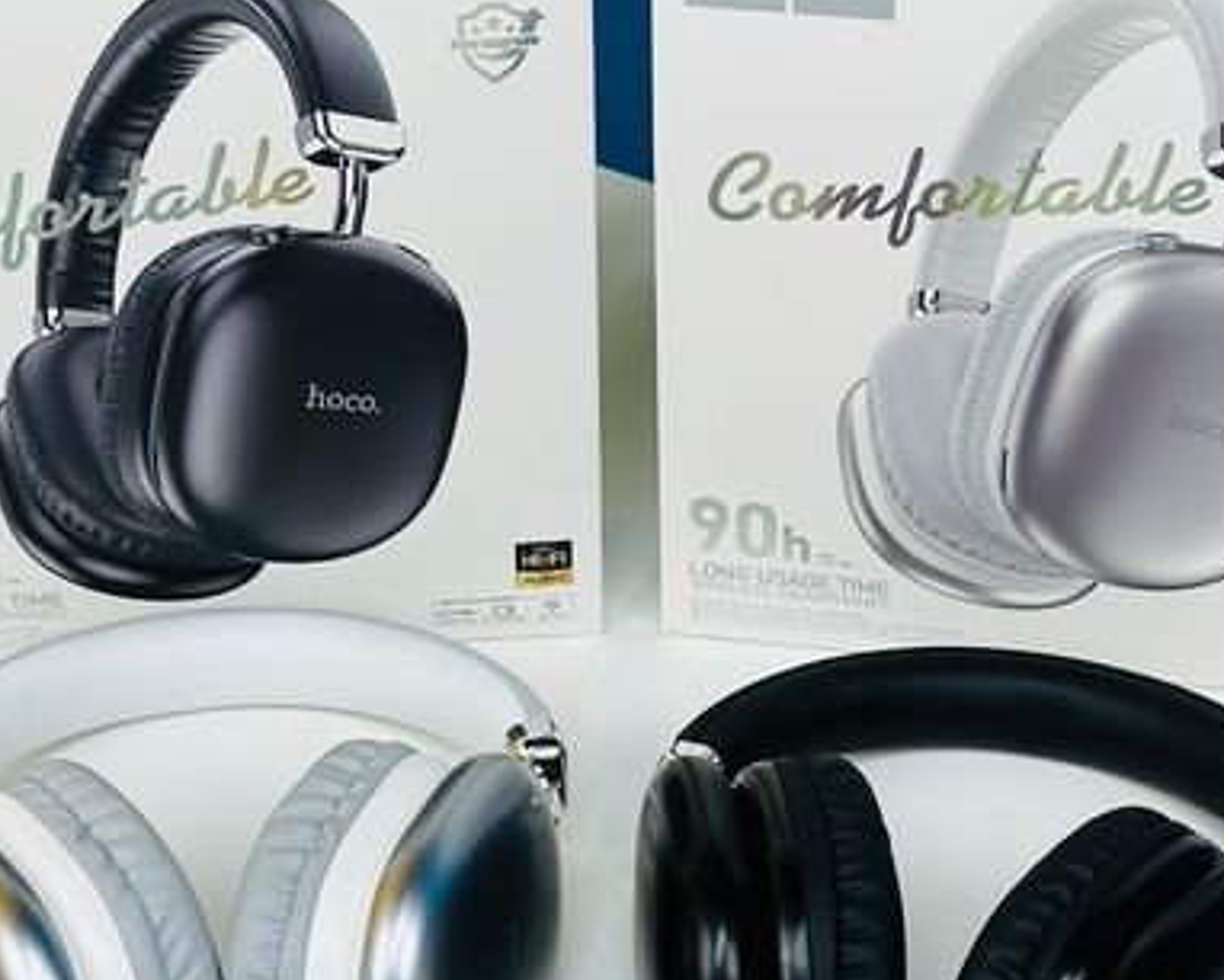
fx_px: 3552
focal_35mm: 98
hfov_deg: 19.6
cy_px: 404
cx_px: 644
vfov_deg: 15.7
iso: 64
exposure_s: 1/100
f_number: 1.78
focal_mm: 6.86
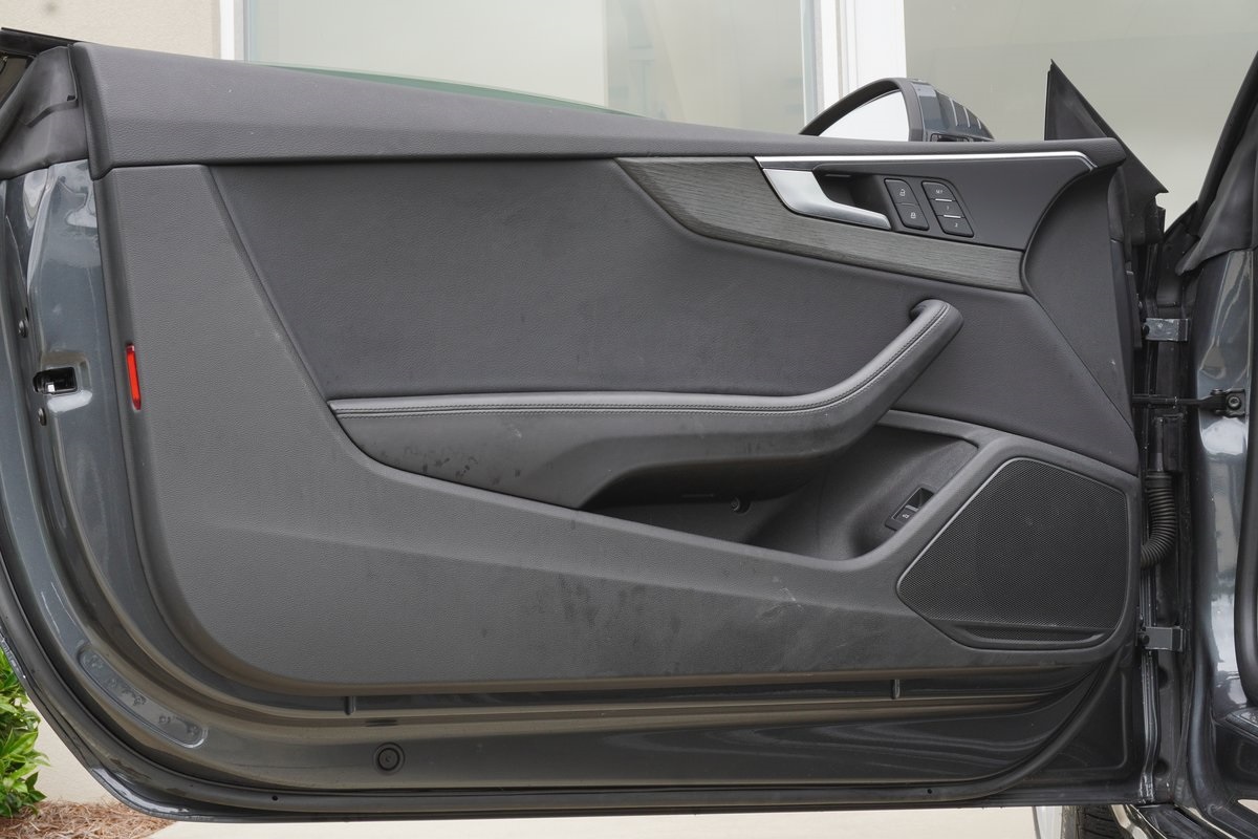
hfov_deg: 35.1
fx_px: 1992
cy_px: 420
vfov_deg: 23.8
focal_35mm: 57
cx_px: 629
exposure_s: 1/15
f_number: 13
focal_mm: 38
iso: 160
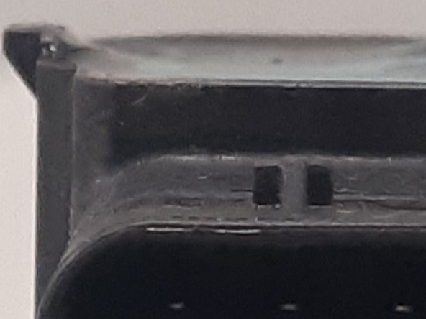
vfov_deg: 15.9
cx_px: 144
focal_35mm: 90
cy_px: 356
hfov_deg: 21.7
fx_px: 1108
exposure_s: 1/50
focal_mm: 3.93
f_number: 1.7
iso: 200
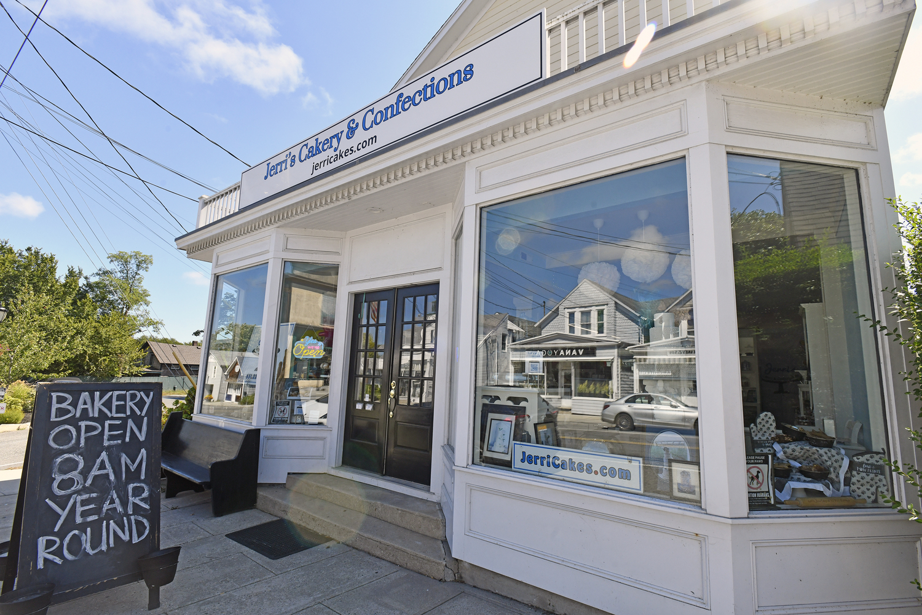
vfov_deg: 70.4
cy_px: 308
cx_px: 461
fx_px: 435
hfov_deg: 93.3
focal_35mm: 17
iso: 640
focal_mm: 17
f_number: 11
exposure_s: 1/500
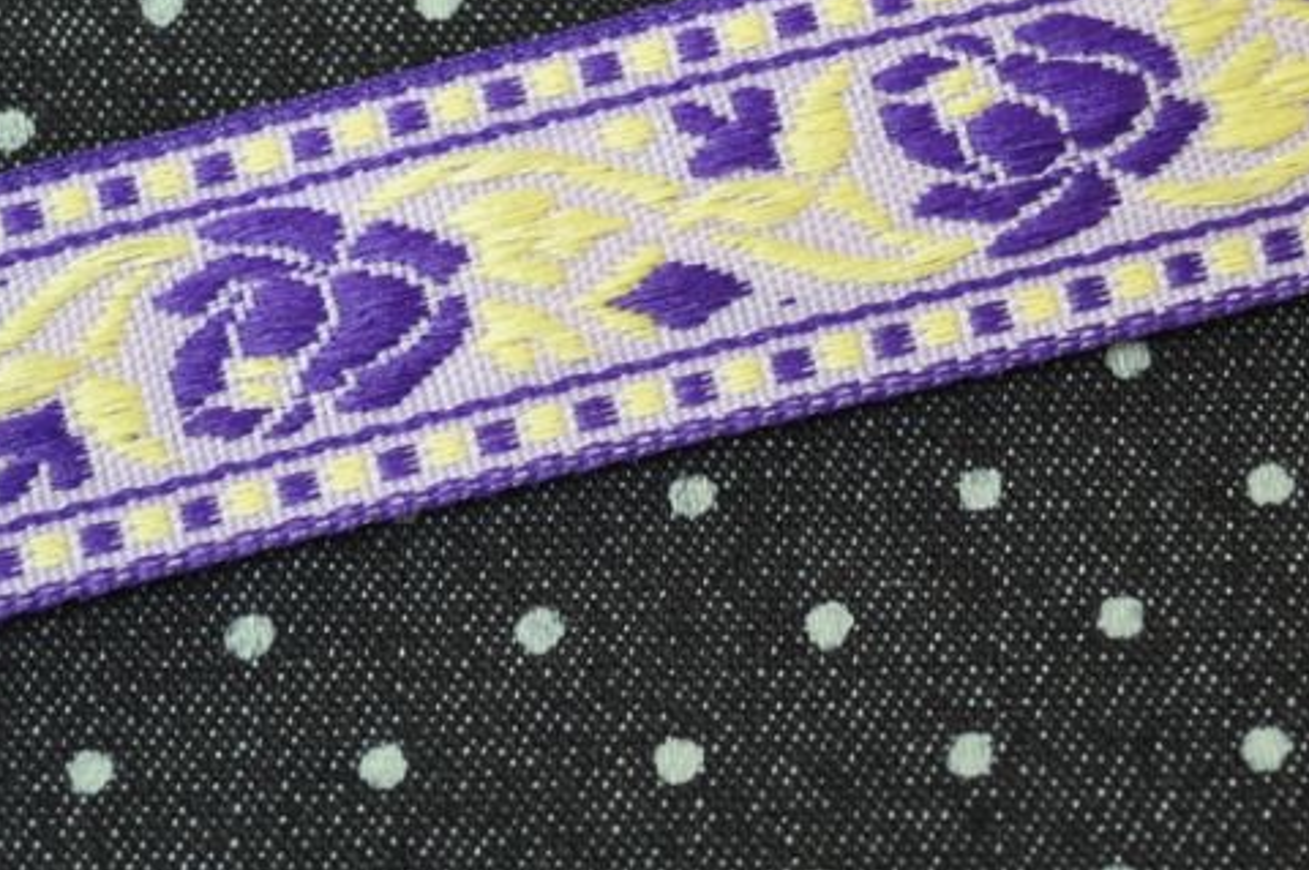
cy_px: 244
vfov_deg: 11.4
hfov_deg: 17.0
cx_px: 404
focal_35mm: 120
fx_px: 4359
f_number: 5.3
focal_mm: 48
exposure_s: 1/60
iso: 720
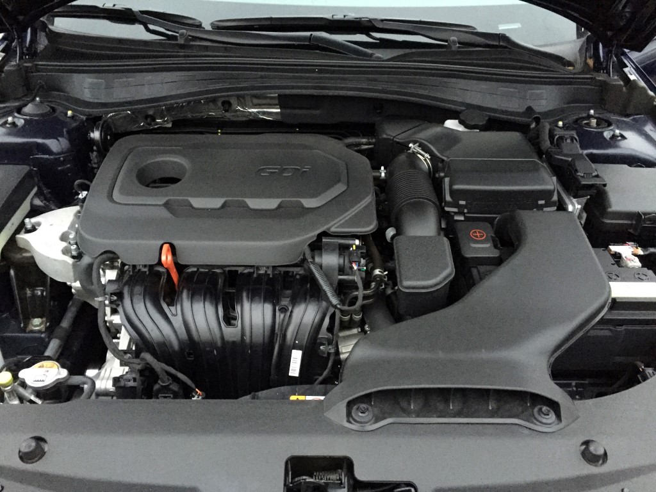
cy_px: 246
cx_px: 328
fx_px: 550
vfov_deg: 48.2
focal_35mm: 29
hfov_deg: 61.7
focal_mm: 4.15
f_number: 2.2
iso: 500
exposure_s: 1/15
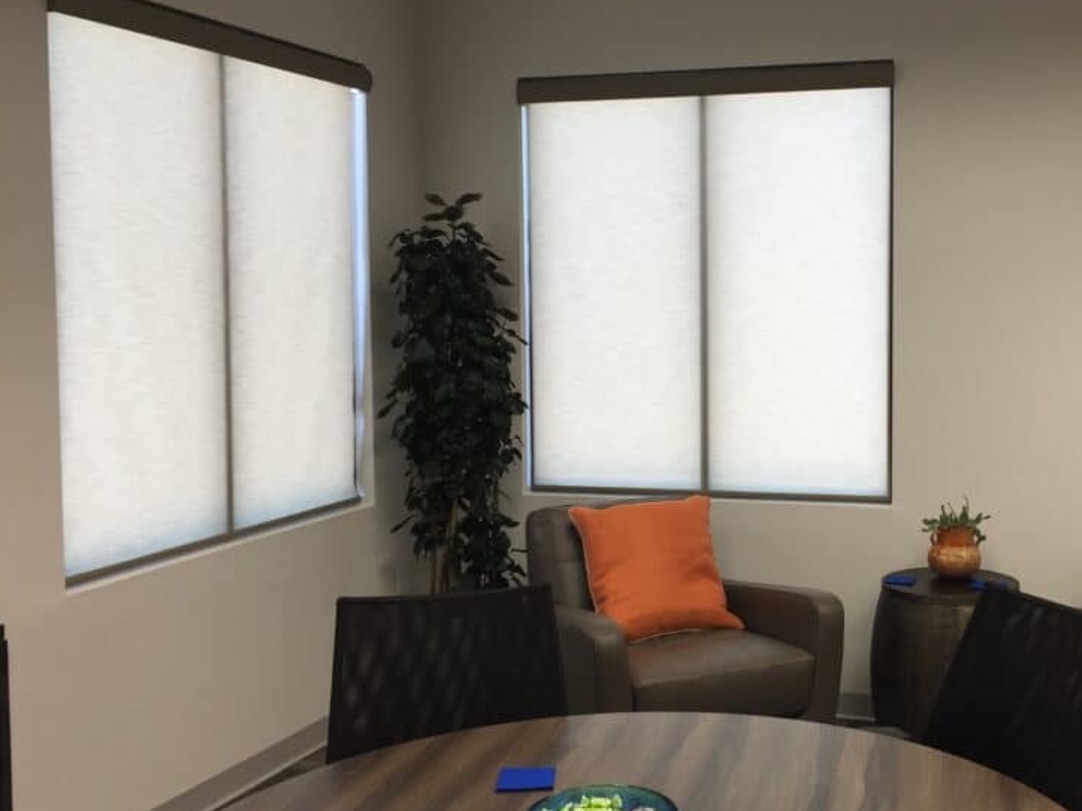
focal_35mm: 41
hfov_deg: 44.8
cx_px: 761
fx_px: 1282
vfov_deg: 35.1
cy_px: 366
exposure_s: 1/60
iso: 32
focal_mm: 4.15
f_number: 2.2
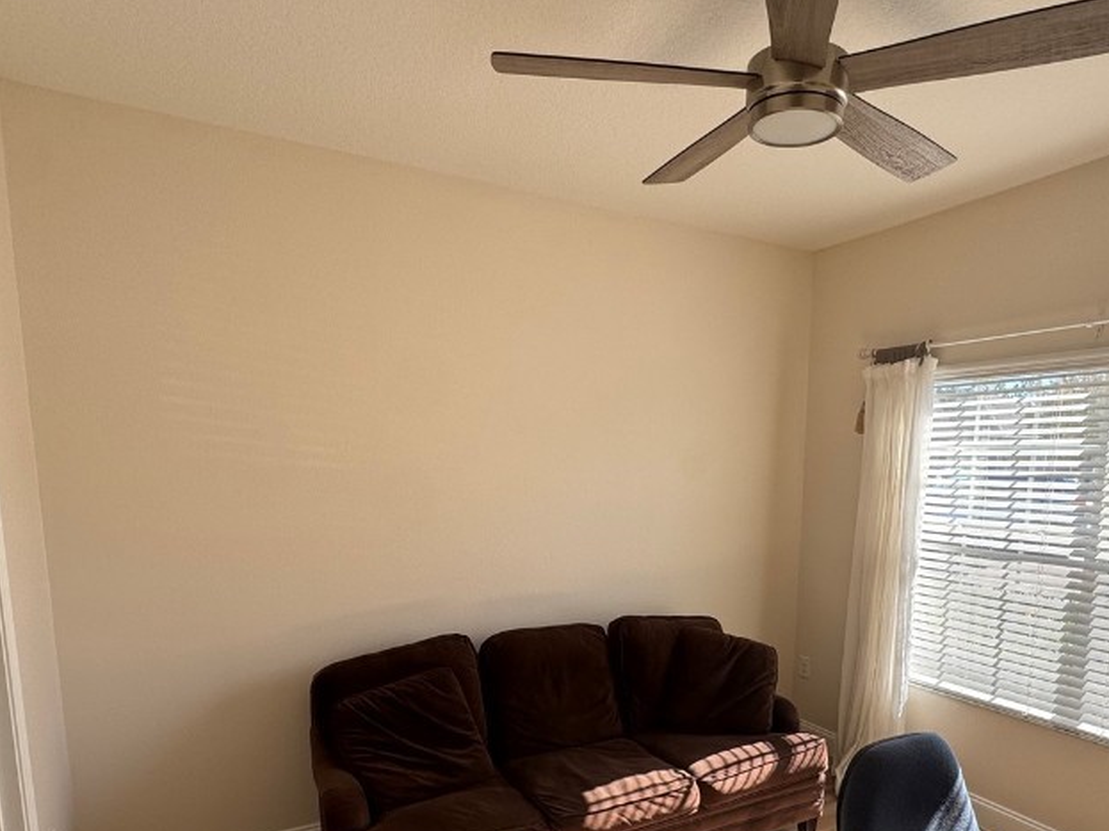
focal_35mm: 23
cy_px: 569
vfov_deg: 57.3
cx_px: 637
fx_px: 737
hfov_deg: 73.5
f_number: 2.2
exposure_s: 1/112
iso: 40
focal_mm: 2.22
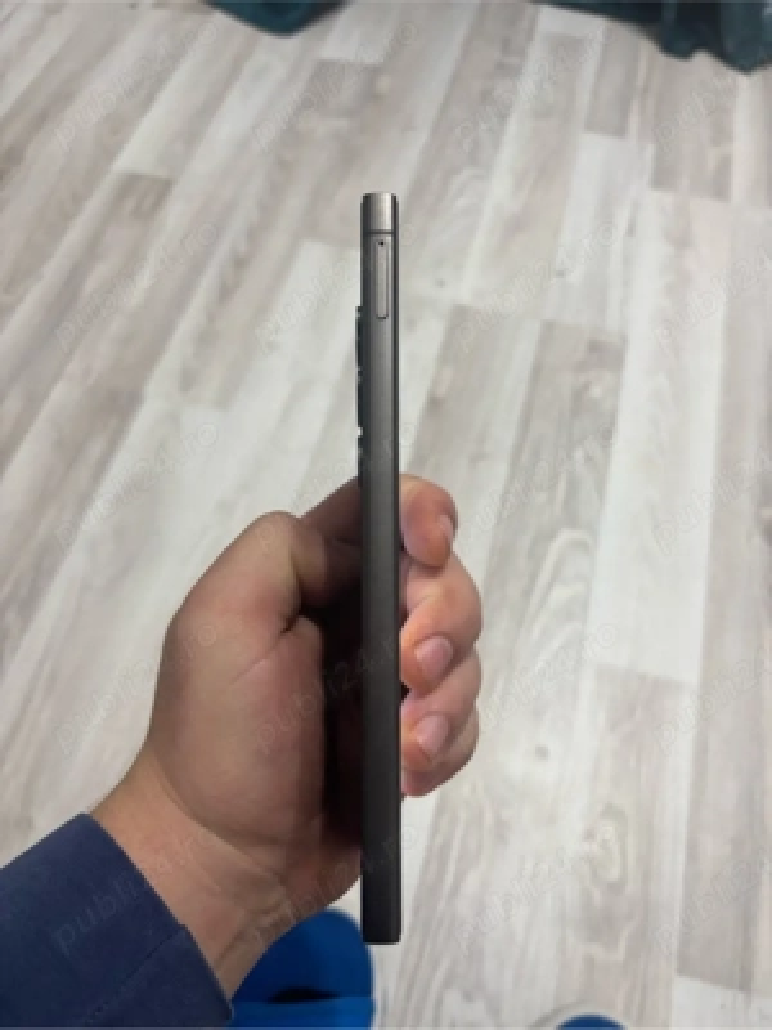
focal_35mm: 26
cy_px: 515
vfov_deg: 67.3
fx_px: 773
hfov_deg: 53.1
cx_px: 386
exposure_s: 1/50
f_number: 1.6
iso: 125
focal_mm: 5.96
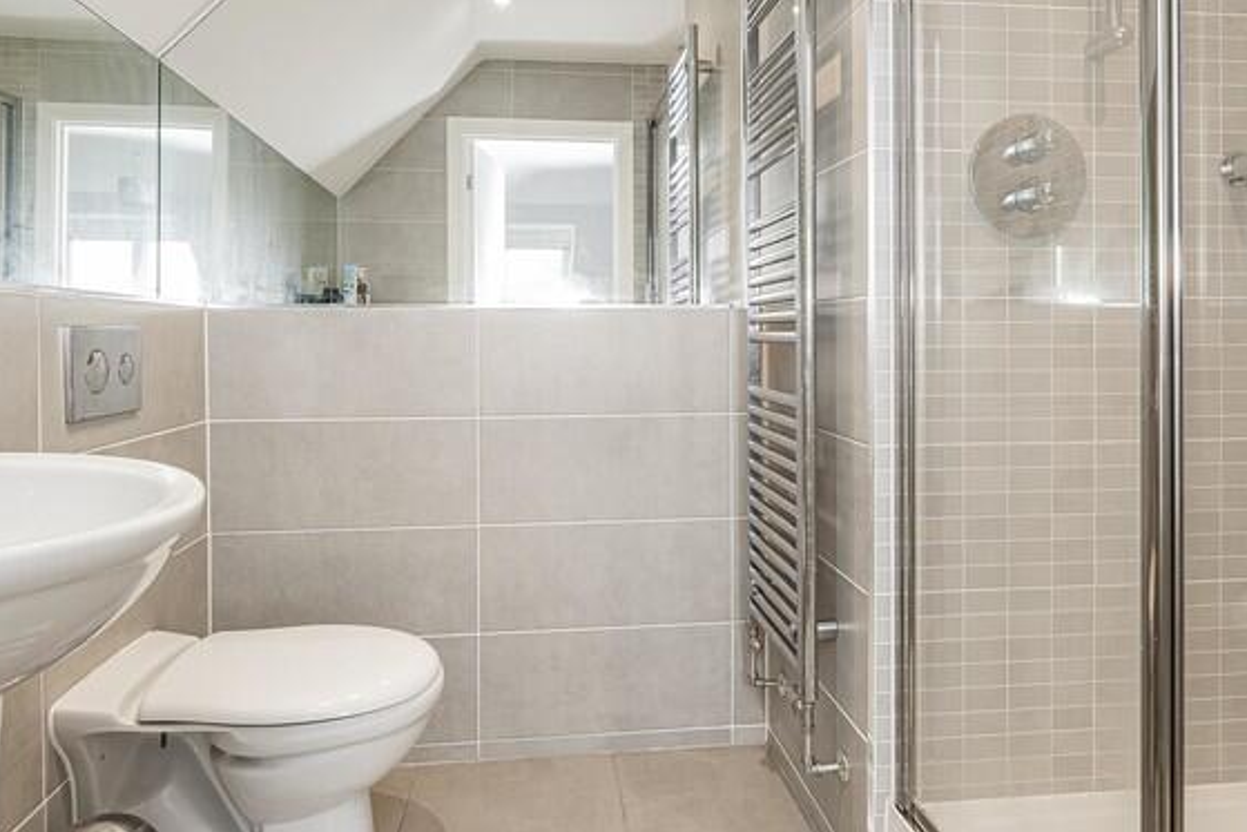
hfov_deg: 78.6
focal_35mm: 22
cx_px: 622
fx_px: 762
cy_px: 347
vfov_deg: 56.9
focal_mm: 12
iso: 320
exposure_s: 1/8
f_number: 9
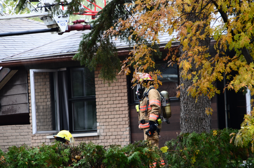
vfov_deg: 3.6
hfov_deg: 5.5
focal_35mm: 375
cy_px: 84
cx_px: 127
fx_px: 2640
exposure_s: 1/30
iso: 720
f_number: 9
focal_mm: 250
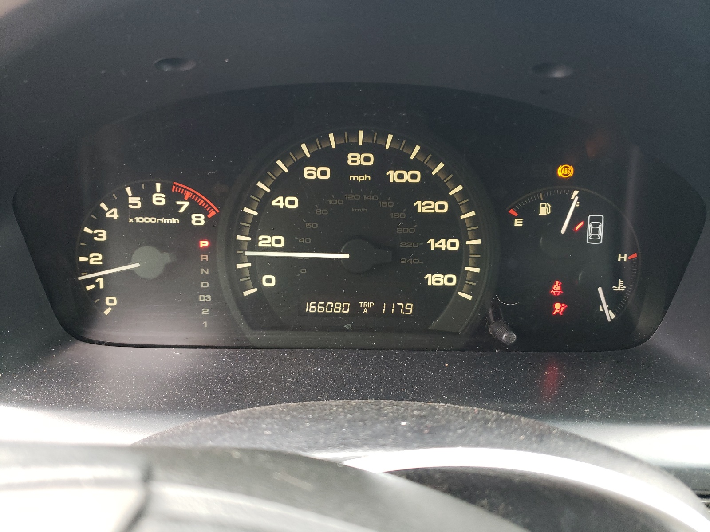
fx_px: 533
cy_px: 266
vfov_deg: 53.1
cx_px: 355
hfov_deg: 67.3
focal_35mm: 26
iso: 133
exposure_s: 1/60.2
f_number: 1.5
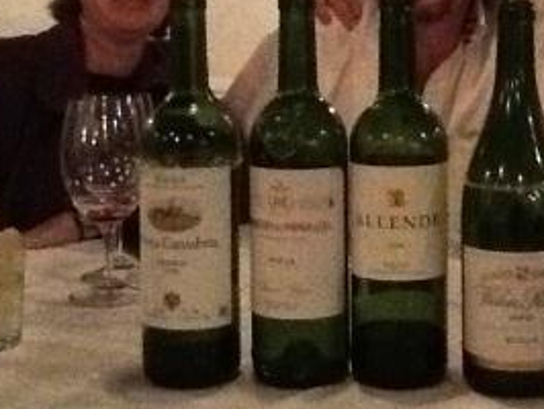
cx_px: 395
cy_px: 90
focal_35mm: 74
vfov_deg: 19.7
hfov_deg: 26.0
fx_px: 1164
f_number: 2.4
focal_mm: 2.03
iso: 640
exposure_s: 1/15
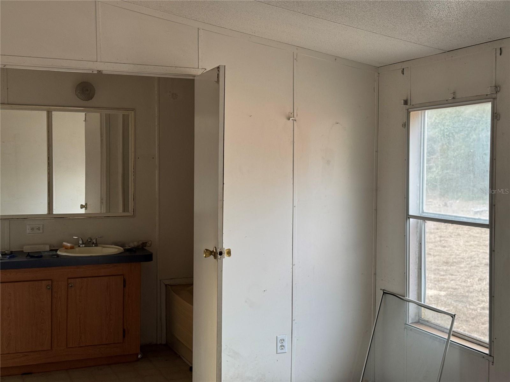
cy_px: 191
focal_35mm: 48
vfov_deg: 30.3
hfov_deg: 39.7
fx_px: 707
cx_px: 255
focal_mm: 6.76
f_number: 1.78
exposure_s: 1/72
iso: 100
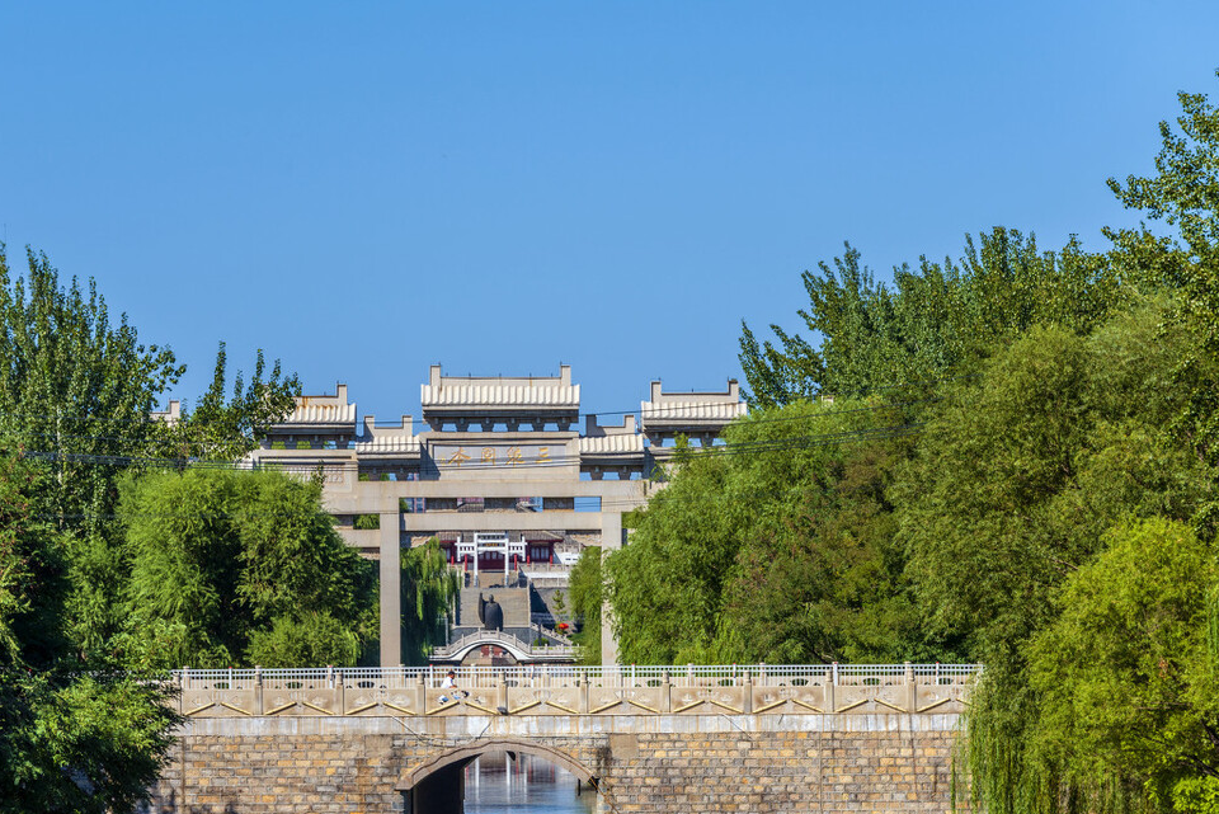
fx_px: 6775
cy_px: 478
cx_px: 481
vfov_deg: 6.9
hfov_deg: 10.3
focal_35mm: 200
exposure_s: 1/320
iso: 100
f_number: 9
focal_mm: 160
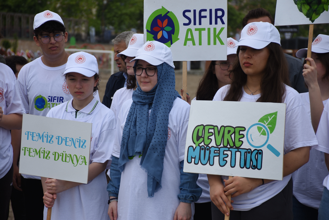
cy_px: 110
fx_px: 1303
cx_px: 164
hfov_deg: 14.4
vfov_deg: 9.6
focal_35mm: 142
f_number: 5.6
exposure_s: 1/800
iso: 100
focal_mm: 95
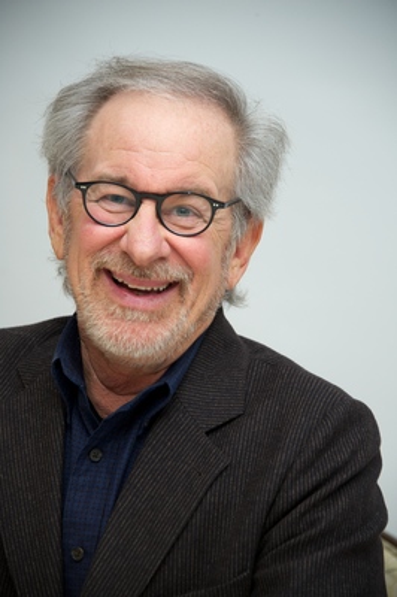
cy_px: 298
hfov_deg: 7.6
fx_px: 2982
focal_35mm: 180
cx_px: 198
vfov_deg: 11.4
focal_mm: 180
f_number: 5.6
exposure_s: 1/60
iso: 500
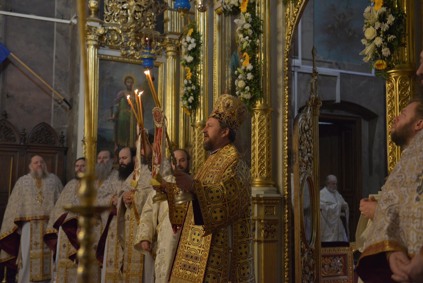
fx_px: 564
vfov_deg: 28.1
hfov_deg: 41.1
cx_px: 212
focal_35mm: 48
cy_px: 142
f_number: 3.5
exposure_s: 1/80
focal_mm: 48
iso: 2500
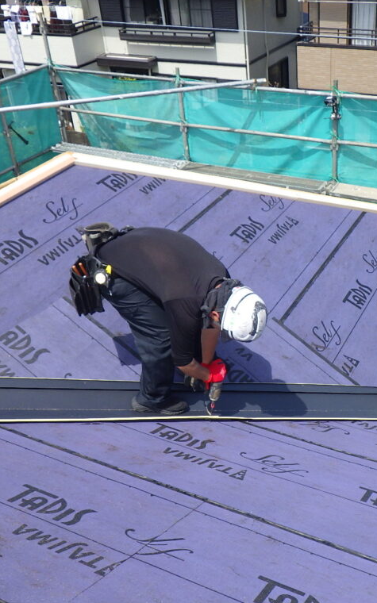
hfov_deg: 31.6
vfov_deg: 49.3
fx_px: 658
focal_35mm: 40
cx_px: 266
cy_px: 300
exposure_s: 1/640
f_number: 4.2
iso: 125
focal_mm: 5
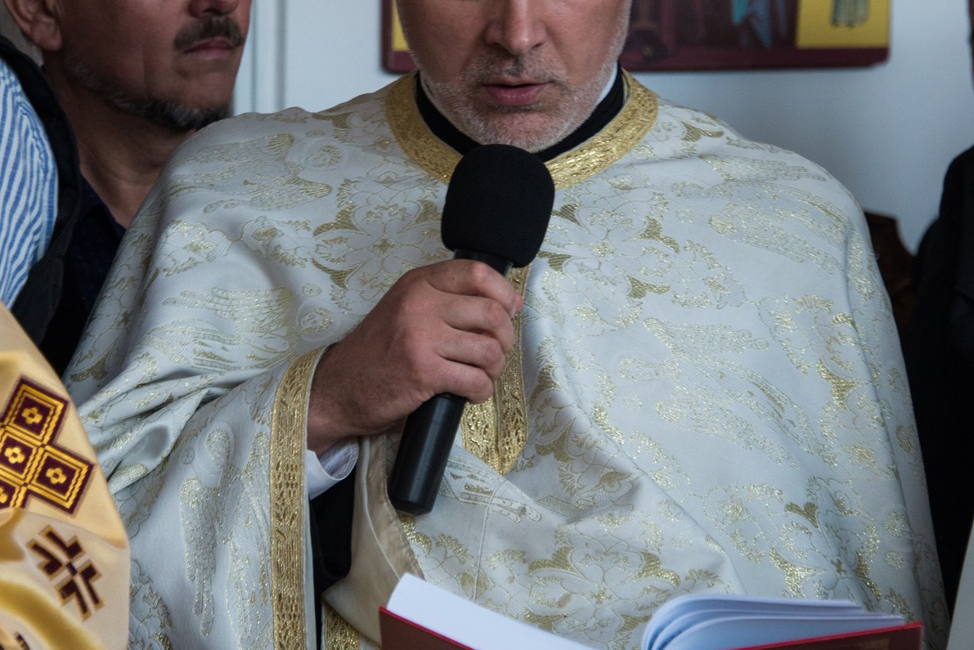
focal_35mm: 233
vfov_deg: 5.9
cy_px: 236
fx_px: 6306
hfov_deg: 8.8
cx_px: 511
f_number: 5.6
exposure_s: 1/50
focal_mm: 145
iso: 1600
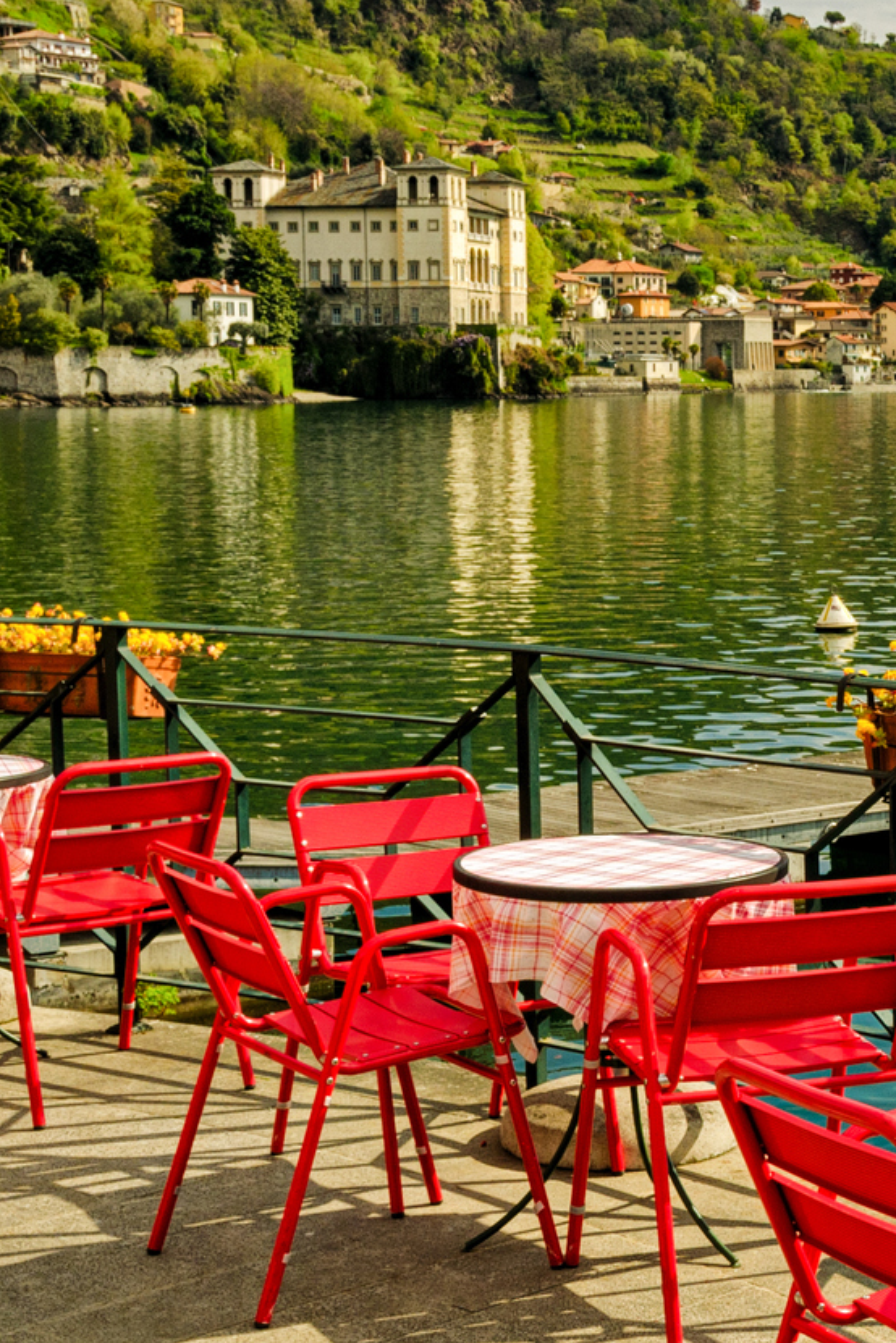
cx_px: 1044
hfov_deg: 18.8
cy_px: 647
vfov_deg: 29.2
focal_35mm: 69
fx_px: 2576
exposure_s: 1/320
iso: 100
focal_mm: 18
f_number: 8
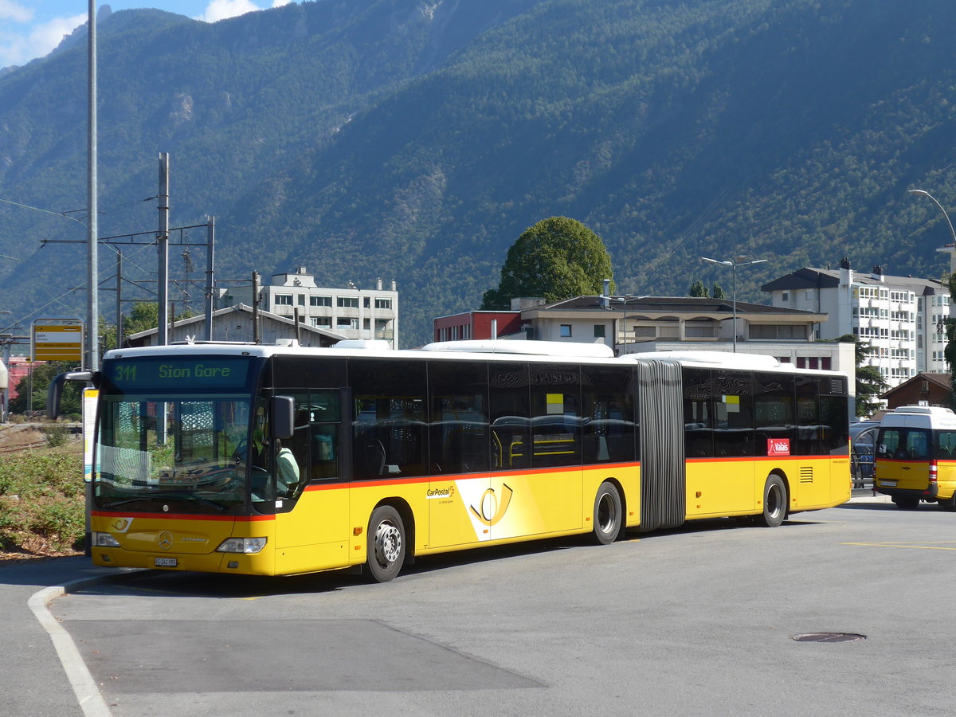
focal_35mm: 70
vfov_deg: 21.0
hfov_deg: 27.8
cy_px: 358
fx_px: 1933
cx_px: 478
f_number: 4.1
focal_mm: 14.2
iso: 80
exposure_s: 1/640
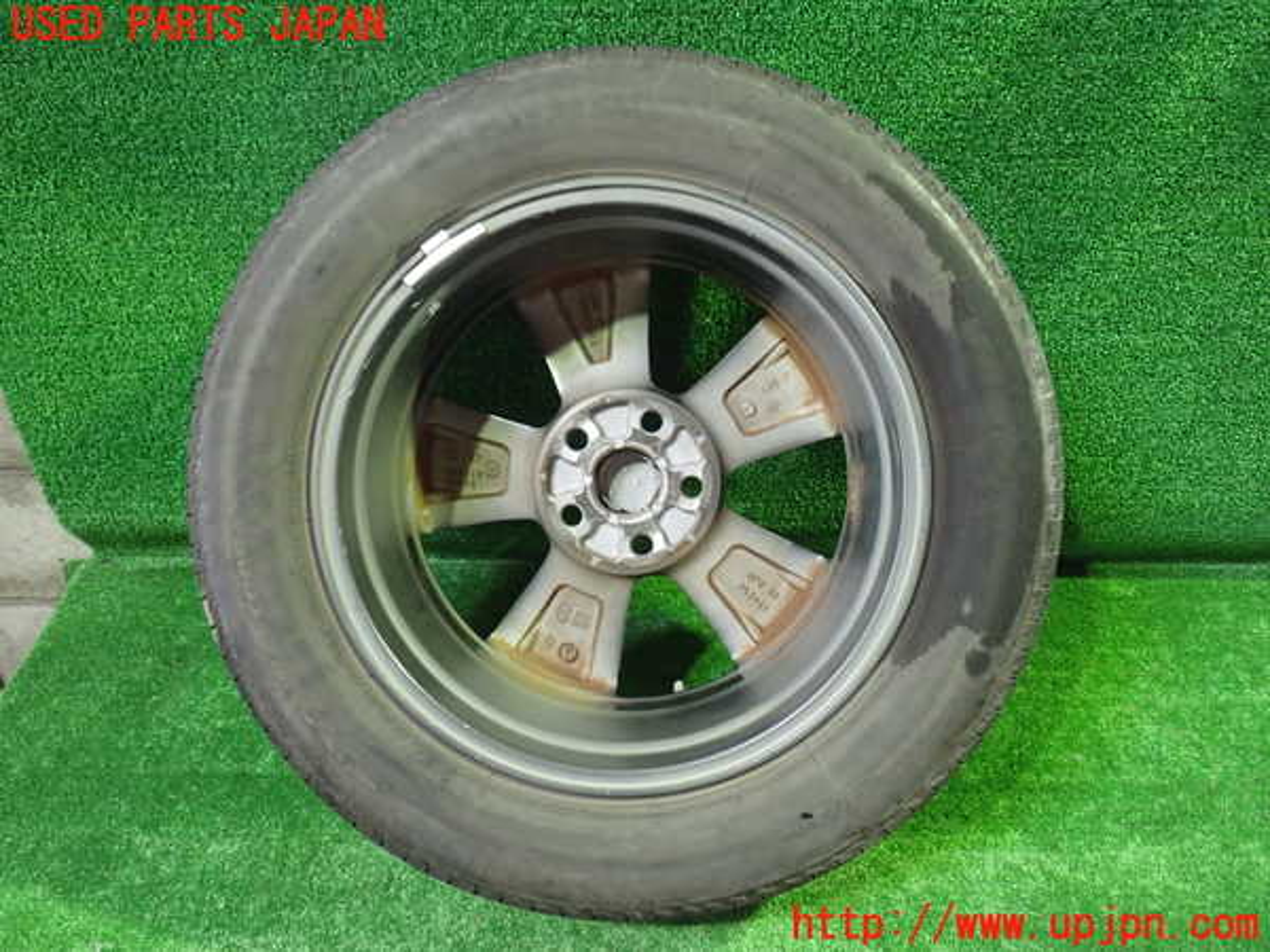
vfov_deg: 46.8
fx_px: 1101
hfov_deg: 60.0
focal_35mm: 30
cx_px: 635
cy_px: 476
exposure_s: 1/30
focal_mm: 5.4
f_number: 2.3
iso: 800
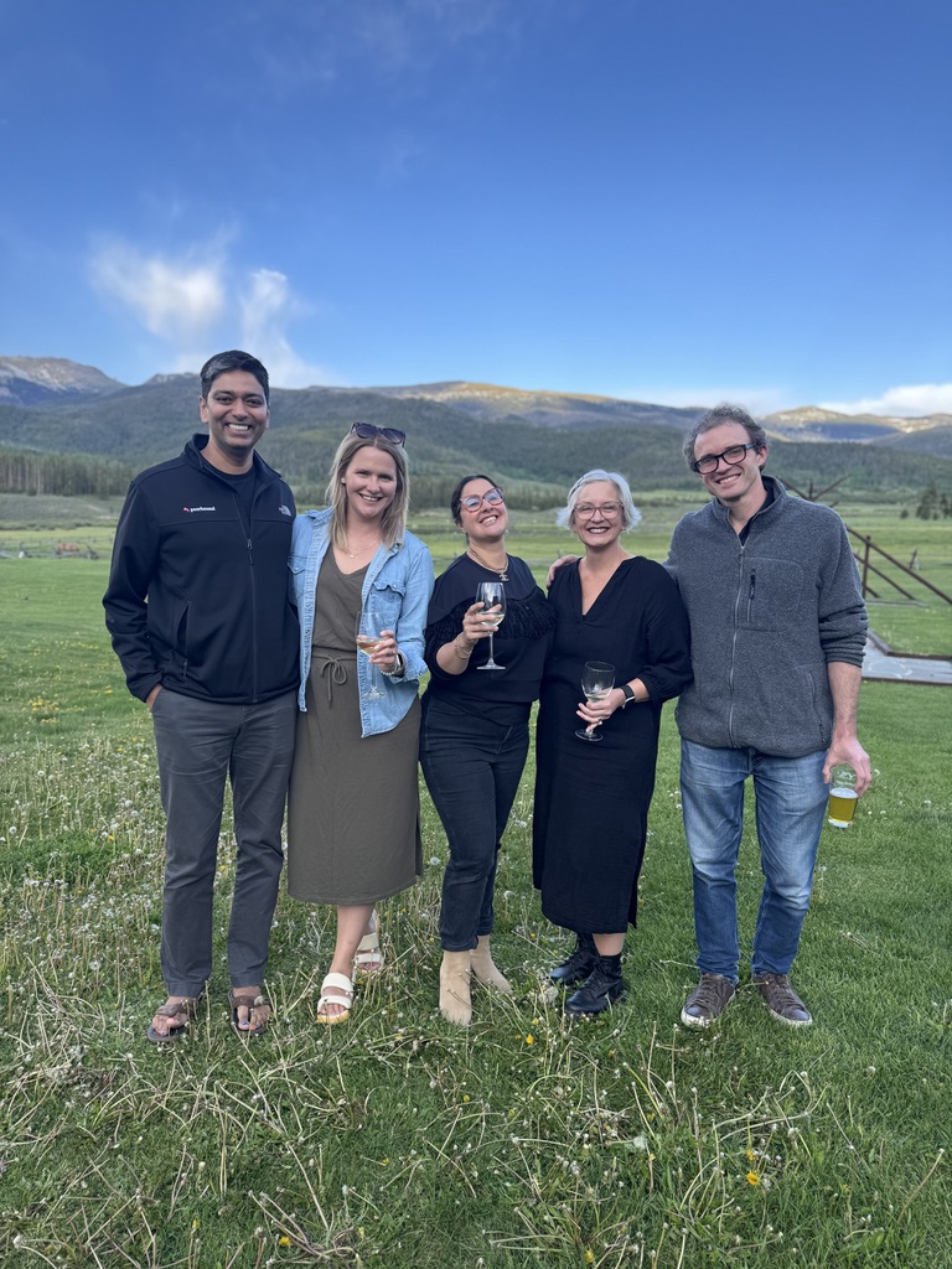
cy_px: 634
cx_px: 476
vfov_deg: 71.6
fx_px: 880
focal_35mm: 24
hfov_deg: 56.8
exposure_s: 1/792
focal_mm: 6.76
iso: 80
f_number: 1.78
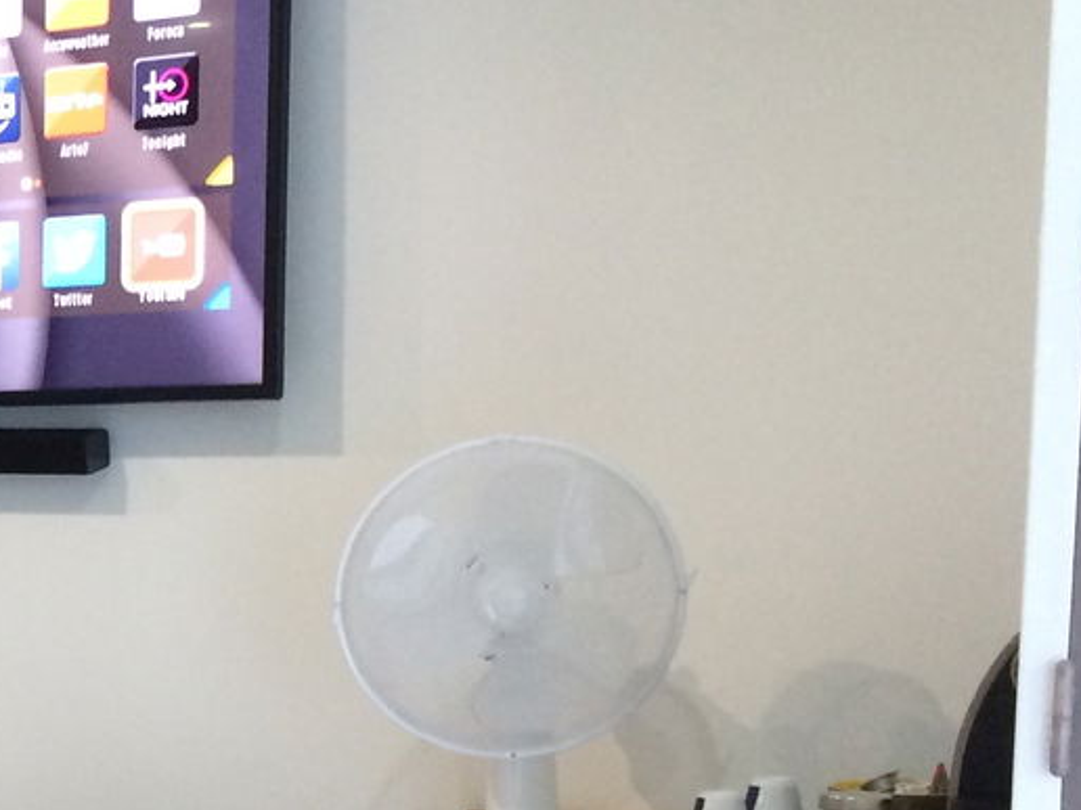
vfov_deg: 16.2
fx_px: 2811
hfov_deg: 18.9
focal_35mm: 90
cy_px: 749
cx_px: -584
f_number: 2.2
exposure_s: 1/33
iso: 160
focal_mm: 4.15
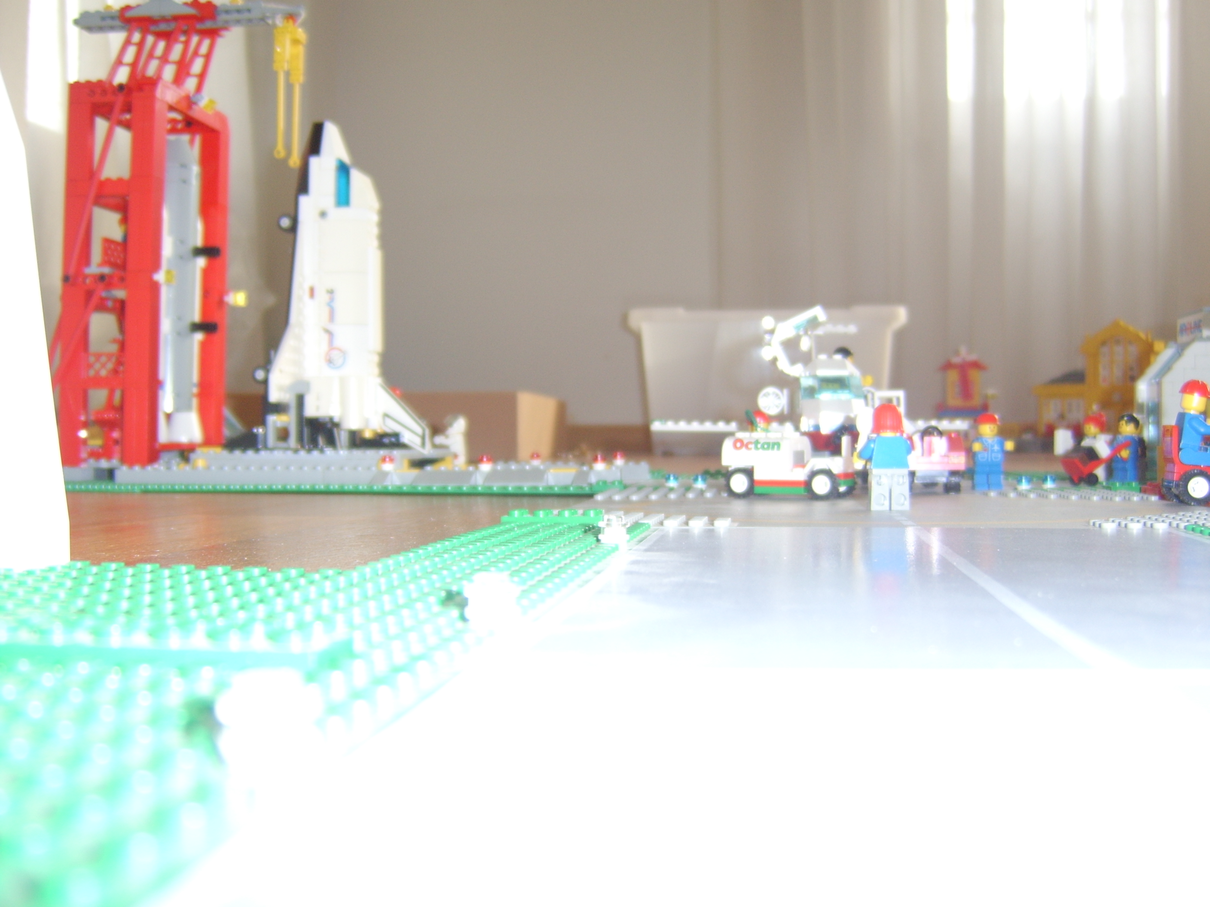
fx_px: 1084
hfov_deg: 58.4
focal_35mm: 31
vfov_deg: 45.4
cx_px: 605
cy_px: 454
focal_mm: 8.13
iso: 141
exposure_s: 1/30
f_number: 2.7
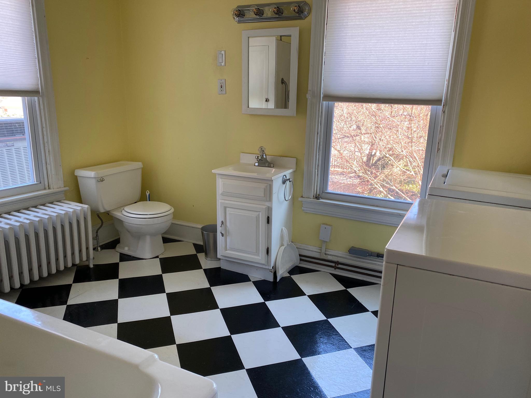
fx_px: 399
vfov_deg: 53.1
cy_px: 199
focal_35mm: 26
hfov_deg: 67.3
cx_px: 266
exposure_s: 1/60
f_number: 1.8
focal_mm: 4.25
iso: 64
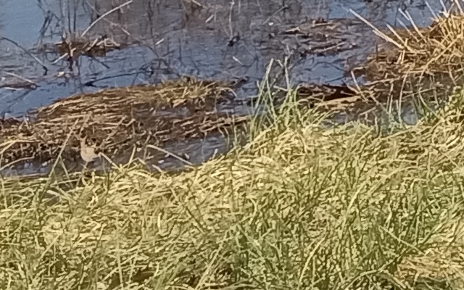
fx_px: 2441
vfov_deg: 6.6
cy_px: -277
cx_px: 1304
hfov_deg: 9.1
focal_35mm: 193
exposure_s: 1/876
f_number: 2.2
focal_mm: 3.71
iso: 104
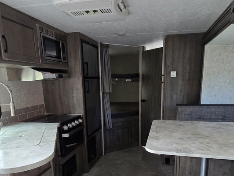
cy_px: 117
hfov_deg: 69.4
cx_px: 121
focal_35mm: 25
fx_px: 169
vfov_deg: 53.8
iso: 160
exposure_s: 1/60
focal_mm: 2.2
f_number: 2.2
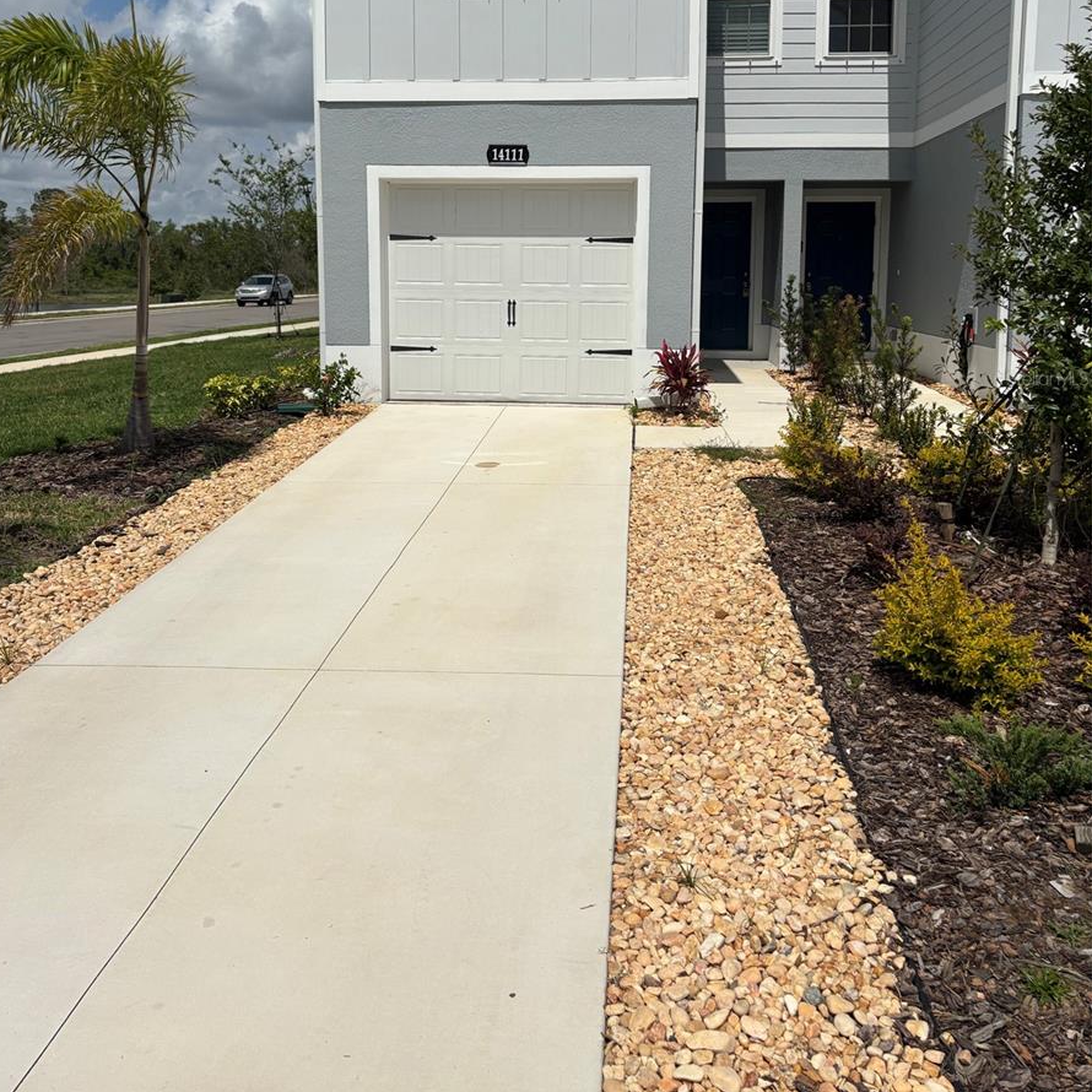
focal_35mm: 31
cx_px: 541
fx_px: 1106
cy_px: 378
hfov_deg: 52.5
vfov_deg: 51.7
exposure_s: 1/16129
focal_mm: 5.96
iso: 50
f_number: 1.6
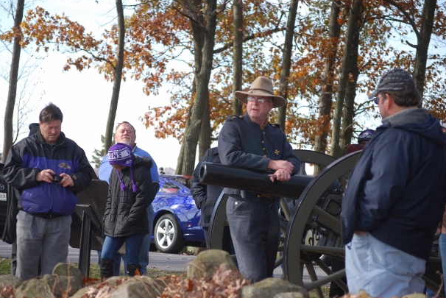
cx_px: 213
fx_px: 1612
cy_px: 143
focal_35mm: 130
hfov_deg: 15.8
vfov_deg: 10.6
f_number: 4.5
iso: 100
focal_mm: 82
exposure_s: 1/160
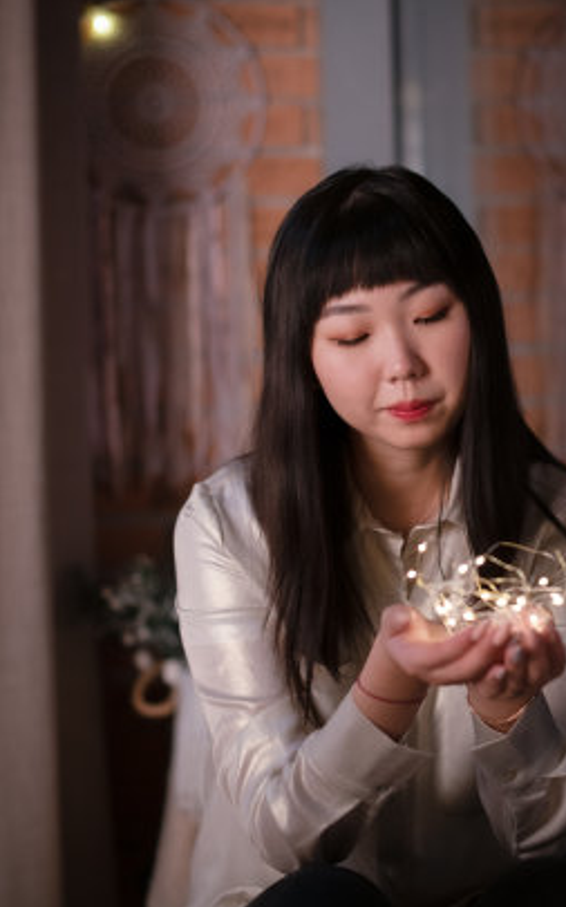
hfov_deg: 16.8
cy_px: 455
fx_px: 1901
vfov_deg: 26.8
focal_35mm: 77
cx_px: 432
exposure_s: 1/60
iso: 125
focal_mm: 50
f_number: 2
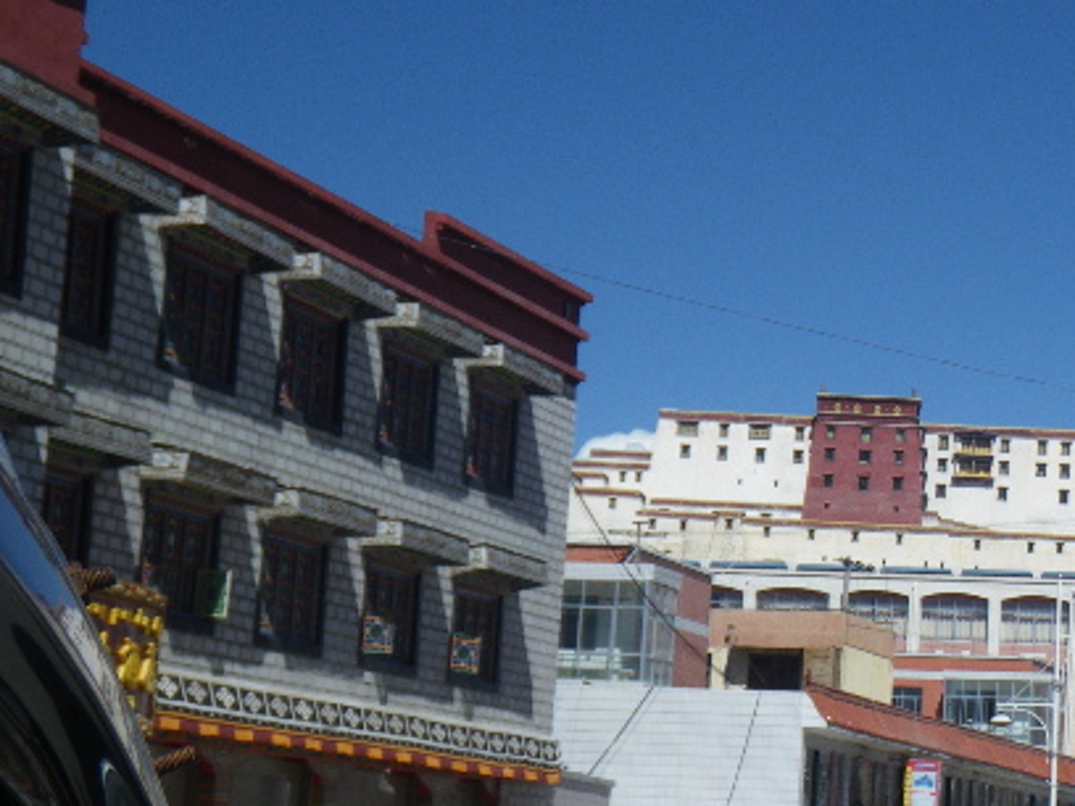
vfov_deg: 14.8
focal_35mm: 100
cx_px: 1020
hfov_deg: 19.2
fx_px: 3106
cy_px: 469
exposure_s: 1/400
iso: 50
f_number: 5.3
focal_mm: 9.1
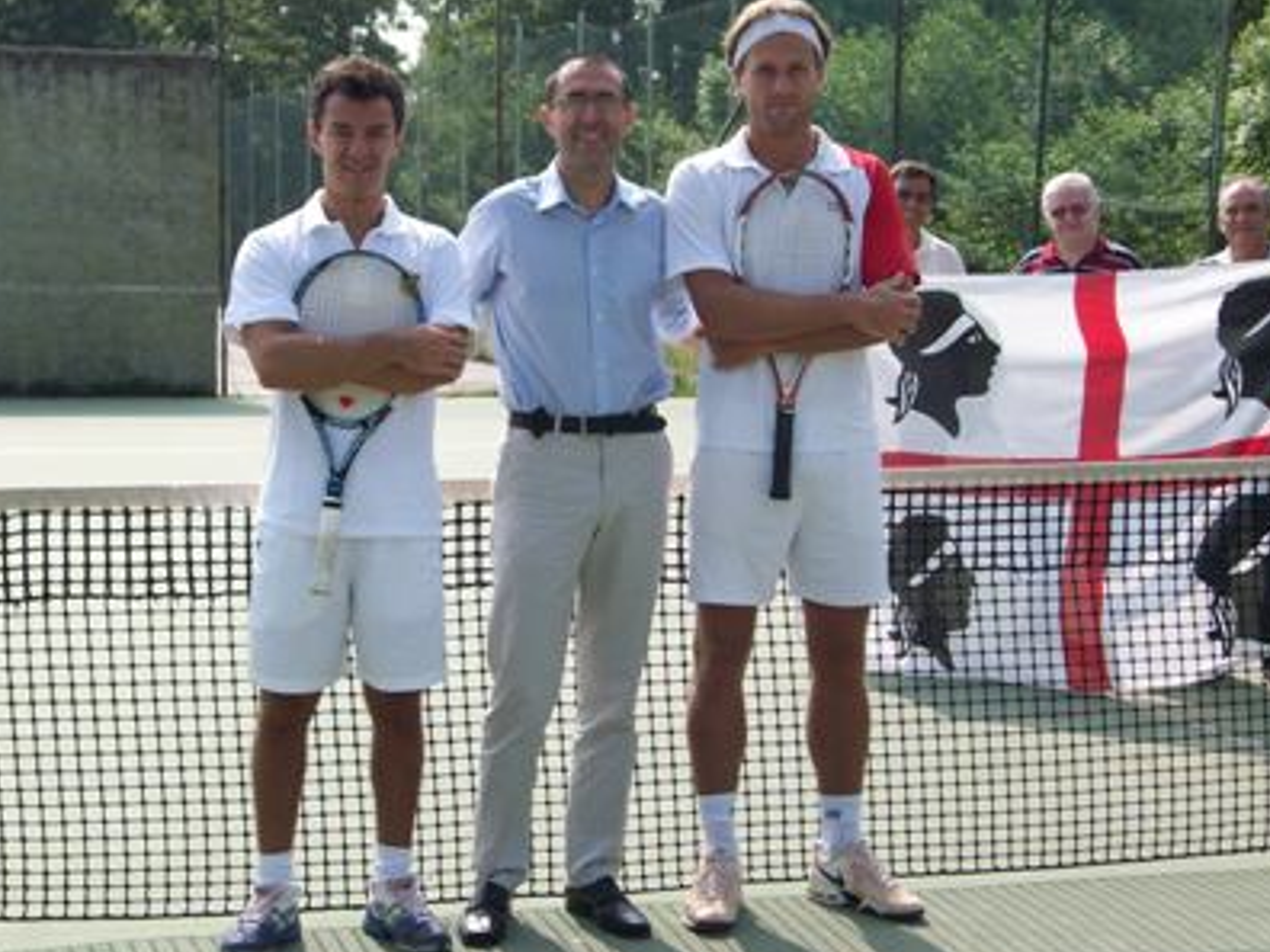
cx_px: 702
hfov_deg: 26.0
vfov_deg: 19.6
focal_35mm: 75
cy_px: 458
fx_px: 2752
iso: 64
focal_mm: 11
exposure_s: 1/372
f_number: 4.1
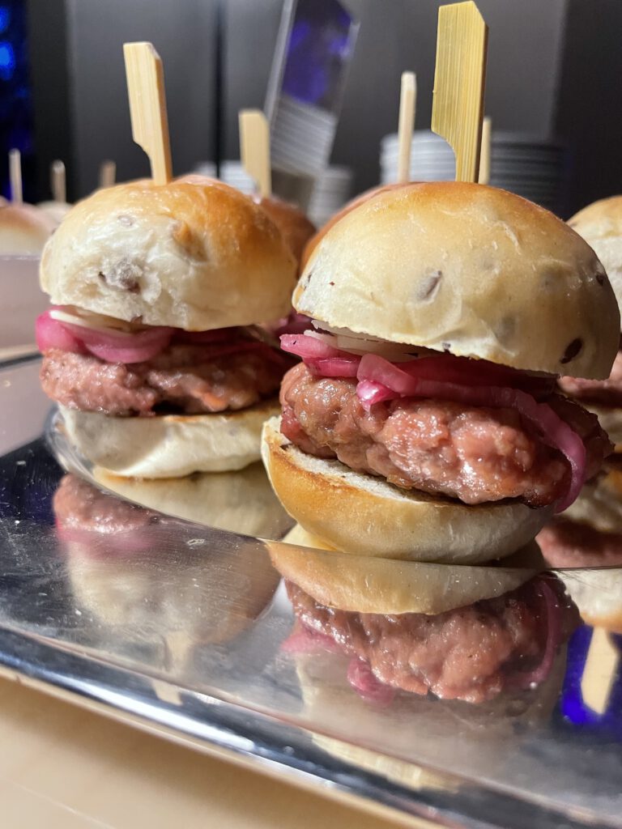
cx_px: 311
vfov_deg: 67.3
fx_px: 623
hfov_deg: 53.1
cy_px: 414
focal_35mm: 26
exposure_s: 1/60
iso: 200
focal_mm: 4.2
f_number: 1.6
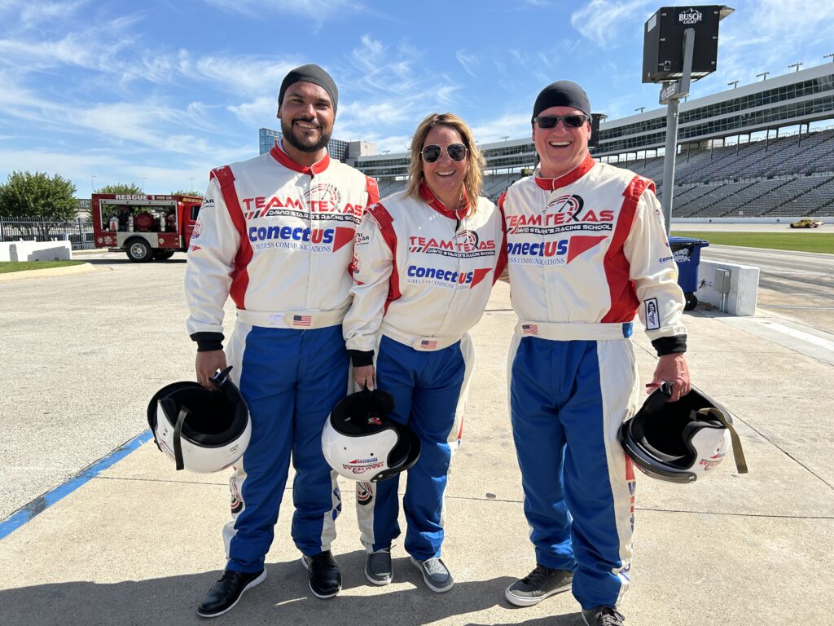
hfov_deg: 67.3
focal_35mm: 26
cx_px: 417
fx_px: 626
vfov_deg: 53.1
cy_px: 313
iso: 50
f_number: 1.5
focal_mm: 5.7
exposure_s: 1/3831
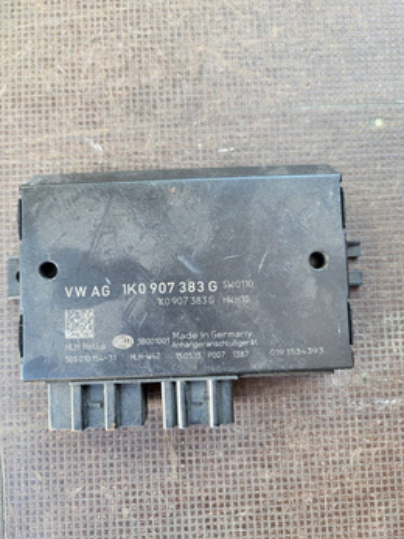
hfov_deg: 51.3
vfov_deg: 65.3
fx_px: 420
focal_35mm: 27
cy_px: 272
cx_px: 197
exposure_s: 1/100
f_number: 1.8
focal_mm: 5.4
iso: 200
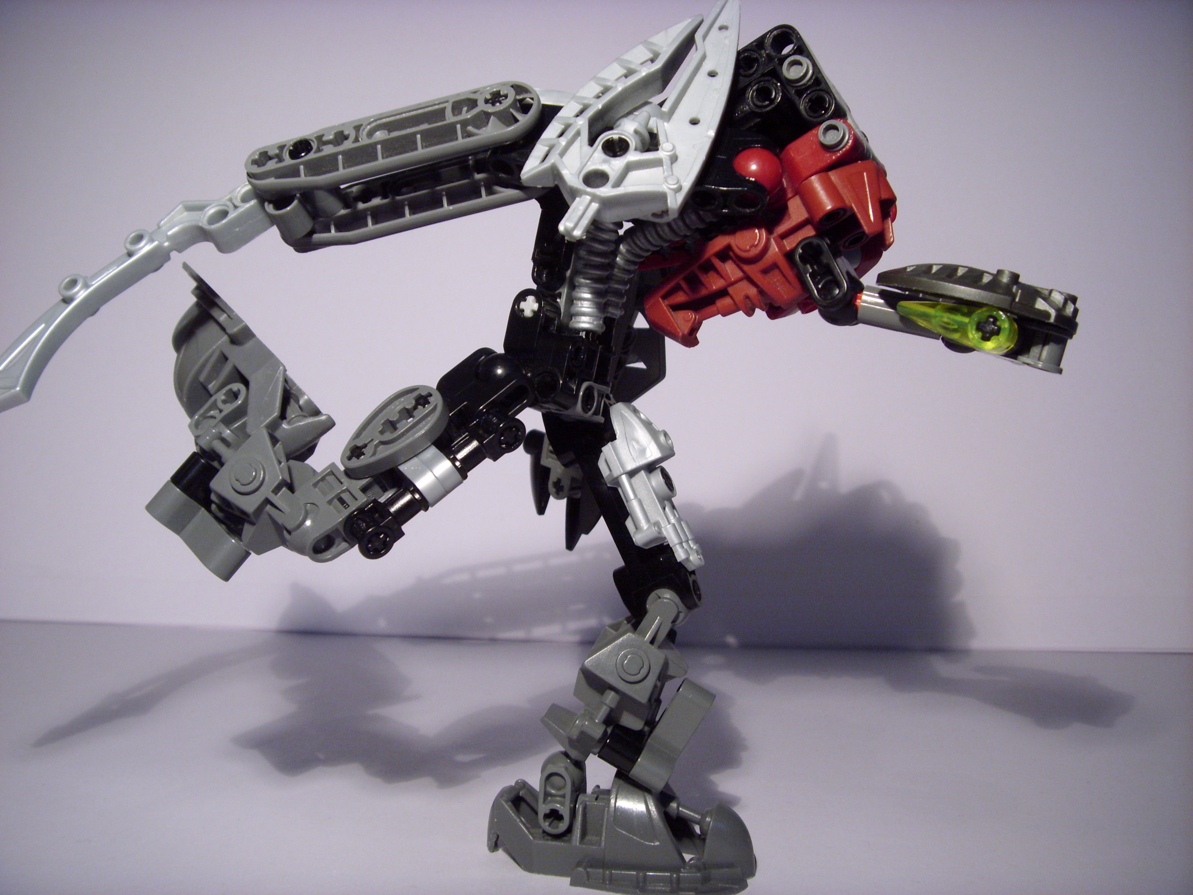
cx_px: 596
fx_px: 1068
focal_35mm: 31
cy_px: 448
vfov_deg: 45.4
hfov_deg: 58.4
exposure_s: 1/15
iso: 200
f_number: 3.5
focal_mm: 6.3
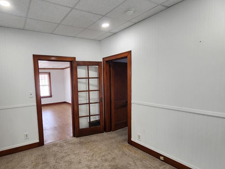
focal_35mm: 18
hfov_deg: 85.2
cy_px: 94
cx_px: 78
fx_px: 117
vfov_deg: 71.4
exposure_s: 1/60
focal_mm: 2.2
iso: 125
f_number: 2.2
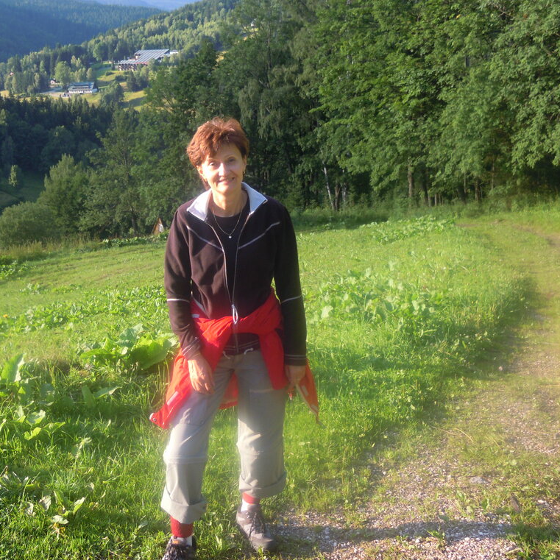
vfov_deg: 42.7
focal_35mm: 39
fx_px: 714
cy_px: 243
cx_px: 194
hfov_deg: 42.3
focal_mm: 5
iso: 100
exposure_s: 1/320
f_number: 2.7
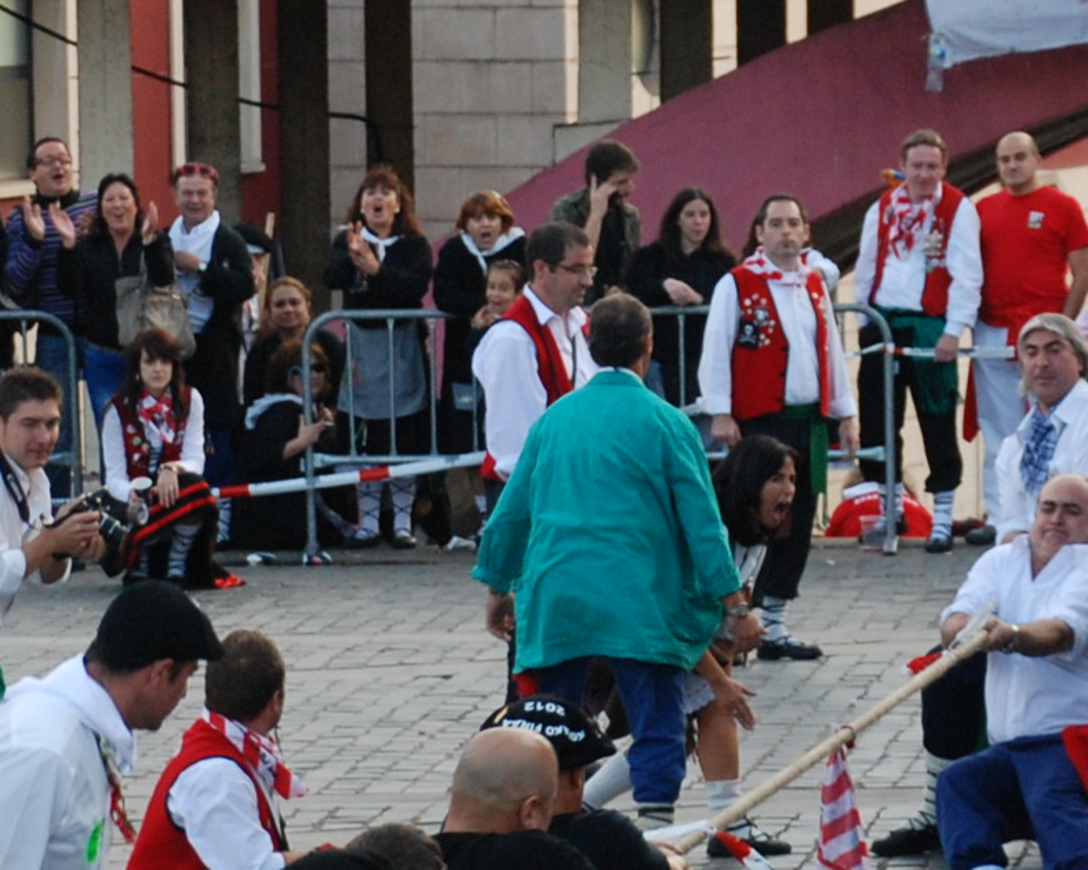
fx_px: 10335
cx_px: 534
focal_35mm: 321
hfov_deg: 6.0
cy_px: 660
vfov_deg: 4.8
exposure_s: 1/125
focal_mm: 62
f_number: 5.3
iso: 400
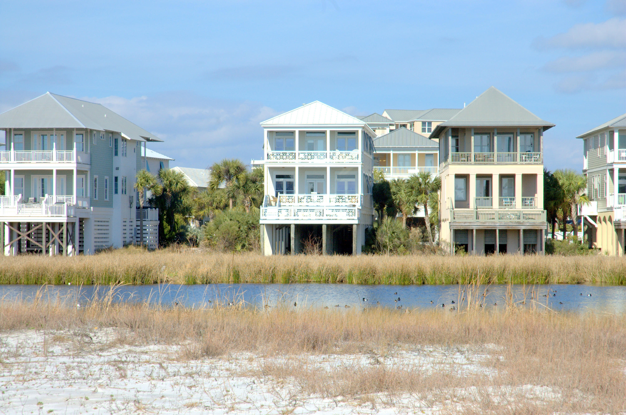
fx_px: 1822
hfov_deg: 19.5
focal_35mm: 105
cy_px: 208
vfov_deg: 13.0
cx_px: 313
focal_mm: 70
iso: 200
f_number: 11
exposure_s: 1/500
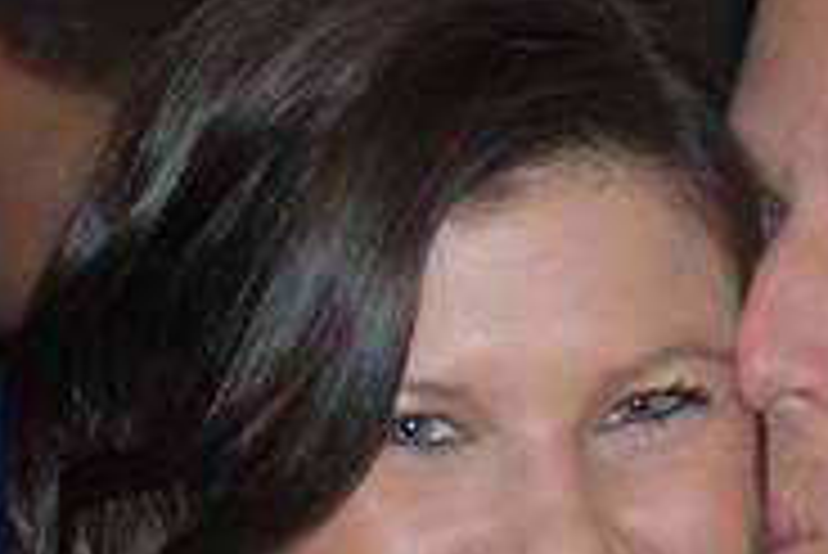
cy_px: 522
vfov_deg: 5.6
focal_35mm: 246
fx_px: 5674
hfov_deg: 8.3
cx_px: 720
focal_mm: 55
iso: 400
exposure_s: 1/60
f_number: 4
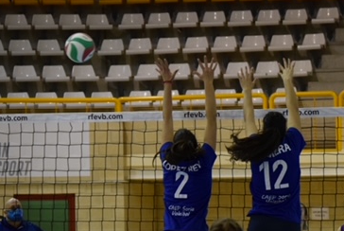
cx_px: 244
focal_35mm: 295
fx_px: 2823
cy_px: 148
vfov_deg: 4.7
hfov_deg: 7.0
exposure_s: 1/500
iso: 2200
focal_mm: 112
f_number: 4.8
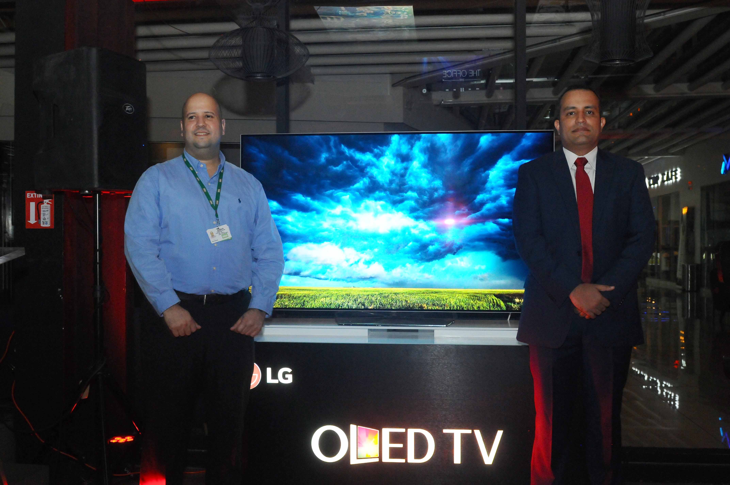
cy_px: 242
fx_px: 729
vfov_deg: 36.8
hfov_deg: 53.2
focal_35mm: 36
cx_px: 365
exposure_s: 1/80
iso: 2000
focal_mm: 24
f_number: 5.6
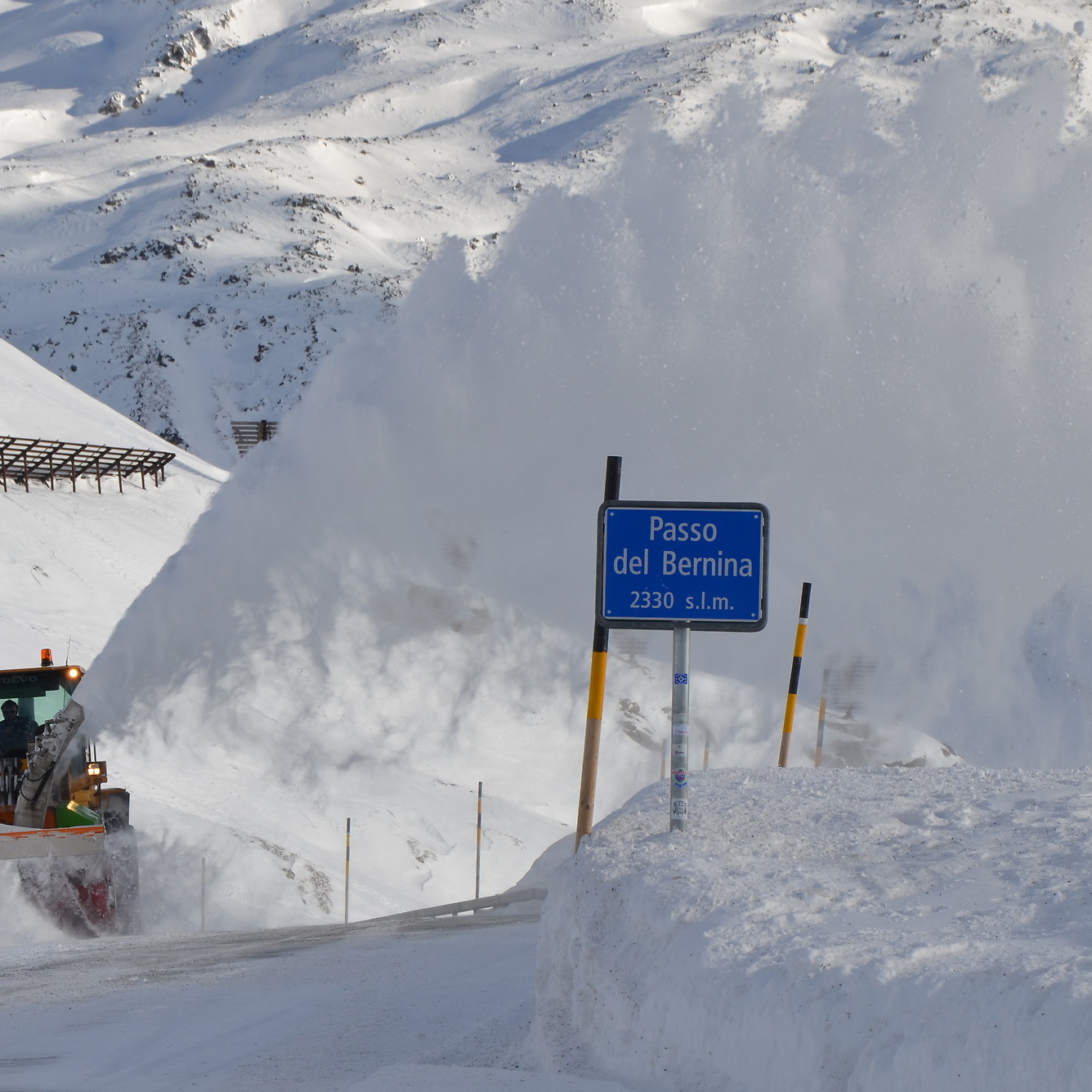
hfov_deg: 10.9
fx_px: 5710
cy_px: 576
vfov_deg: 10.9
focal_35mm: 160
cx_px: 384
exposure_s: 1/400
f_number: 10
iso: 100
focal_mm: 70
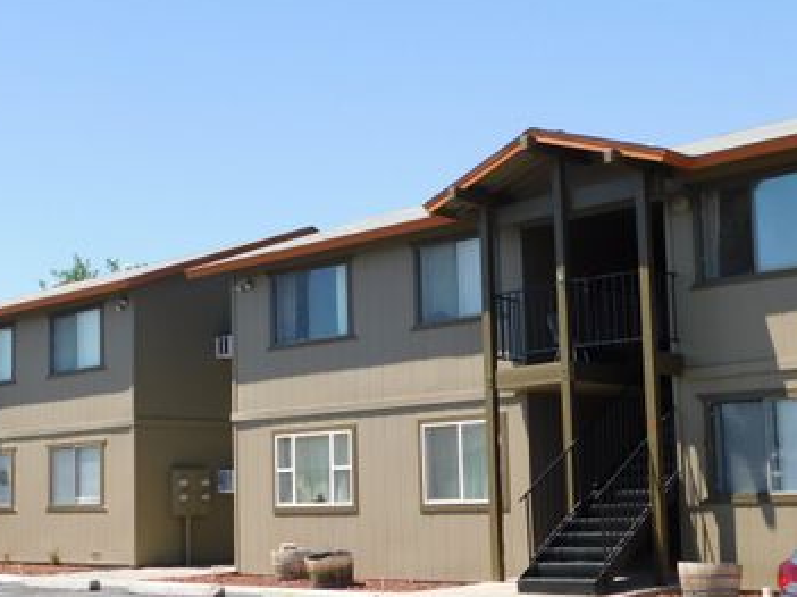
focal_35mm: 57
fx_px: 1312
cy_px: 337
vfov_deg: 25.6
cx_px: 316
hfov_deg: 33.7
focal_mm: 7.1
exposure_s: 1/800
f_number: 3.6
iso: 125
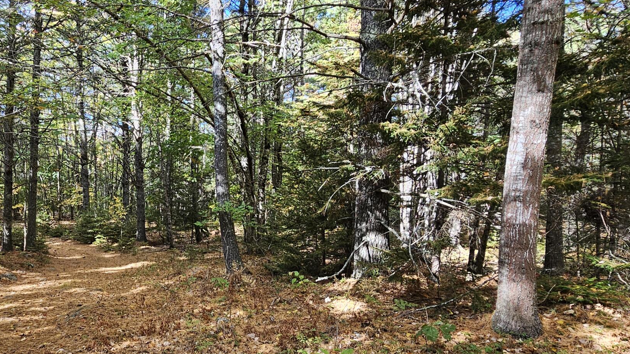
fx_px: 434
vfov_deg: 44.1
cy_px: 218
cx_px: 193
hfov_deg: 69.1
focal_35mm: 26
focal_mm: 2.2
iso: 50
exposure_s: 1/122
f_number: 2.2
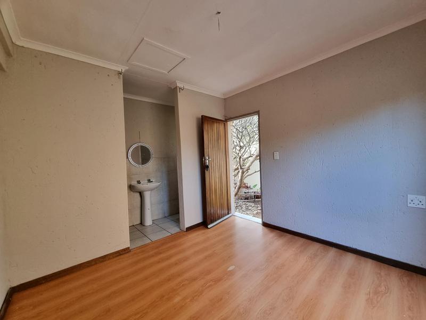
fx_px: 160
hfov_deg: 106.2
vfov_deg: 89.9
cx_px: 213
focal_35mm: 13
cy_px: 160
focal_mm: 2.2
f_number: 2.2
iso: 400
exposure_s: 1/33
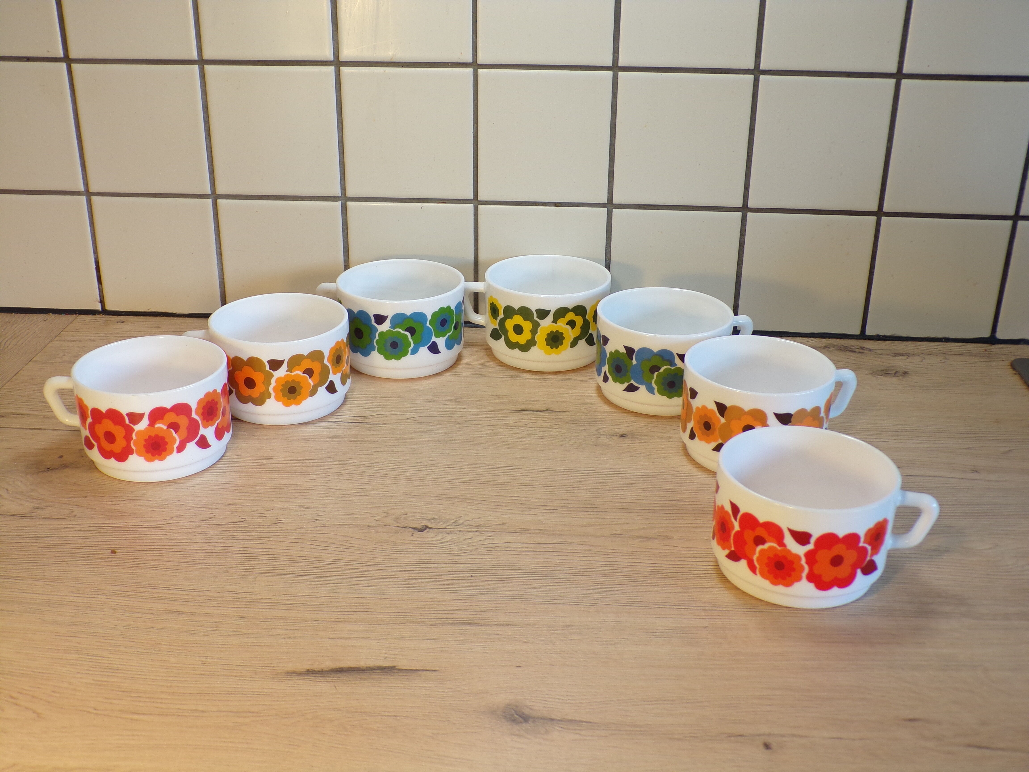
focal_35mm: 37
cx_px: 514
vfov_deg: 38.7
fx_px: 1100
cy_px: 386
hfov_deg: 50.1
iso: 85
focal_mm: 6.6
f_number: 3.3
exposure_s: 1/34
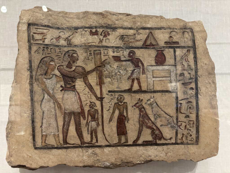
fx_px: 173
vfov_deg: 53.1
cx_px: 115
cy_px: 86
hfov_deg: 67.3
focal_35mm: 26
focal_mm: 5.96
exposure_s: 1/60
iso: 400
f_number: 1.6
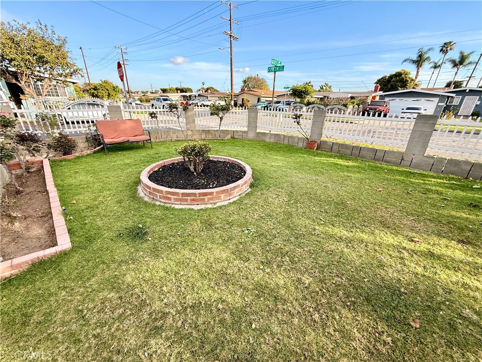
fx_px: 195
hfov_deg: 102.1
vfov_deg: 85.7
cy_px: 181
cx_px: 241
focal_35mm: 14
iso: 50
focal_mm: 2.22
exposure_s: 1/386
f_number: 2.2
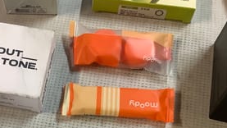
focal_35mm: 61
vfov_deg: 18.8
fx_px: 367
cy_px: 148
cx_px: 67
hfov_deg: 33.9
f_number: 2.4
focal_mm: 3.3
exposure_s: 1/50
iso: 160
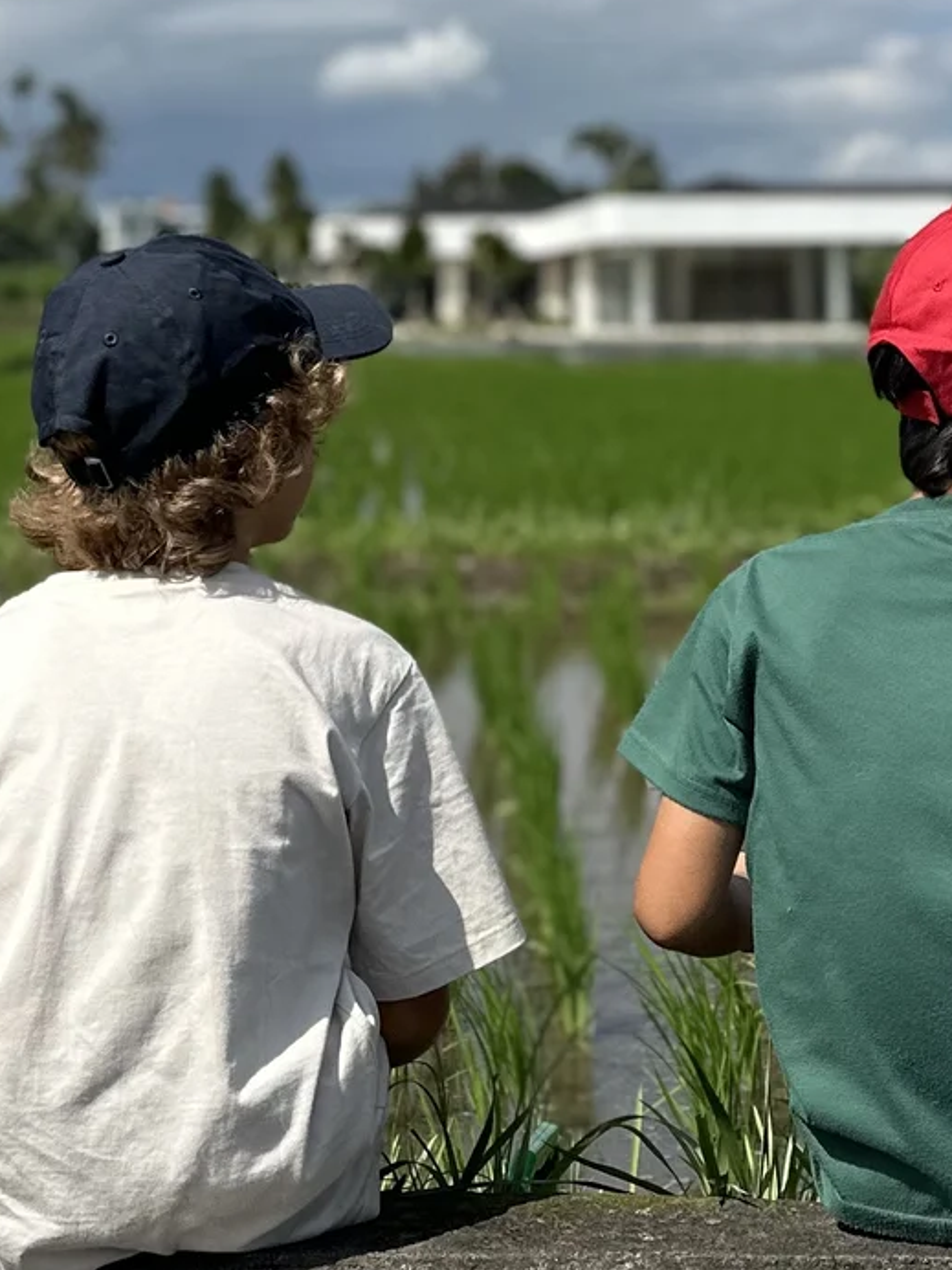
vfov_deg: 26.0
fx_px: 2714
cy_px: 315
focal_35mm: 74
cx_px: 523
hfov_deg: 19.9
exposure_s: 1/7576
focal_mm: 6.86
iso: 80
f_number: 1.78
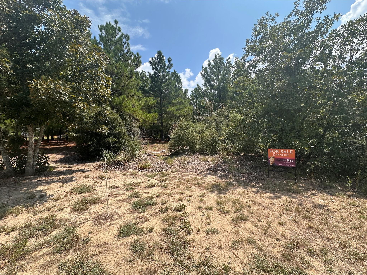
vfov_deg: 85.7
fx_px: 148
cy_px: 138
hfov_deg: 102.1
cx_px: 184
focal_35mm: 14
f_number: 2.2
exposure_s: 1/1114
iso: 40
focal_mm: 2.22
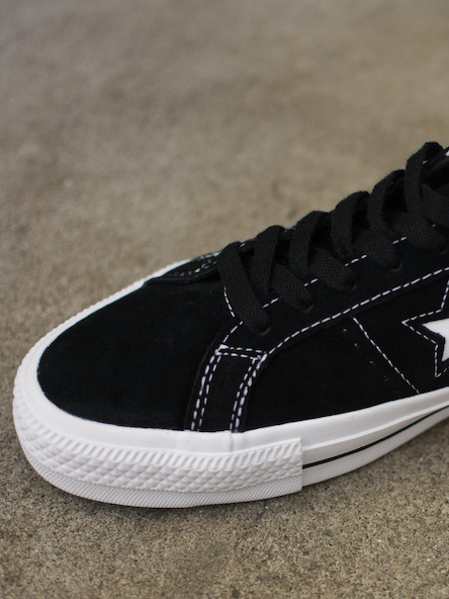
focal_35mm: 77
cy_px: 298
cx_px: 442
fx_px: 1327
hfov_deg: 18.7
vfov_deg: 25.4
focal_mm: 35
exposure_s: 1/1000
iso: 200
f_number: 1.8
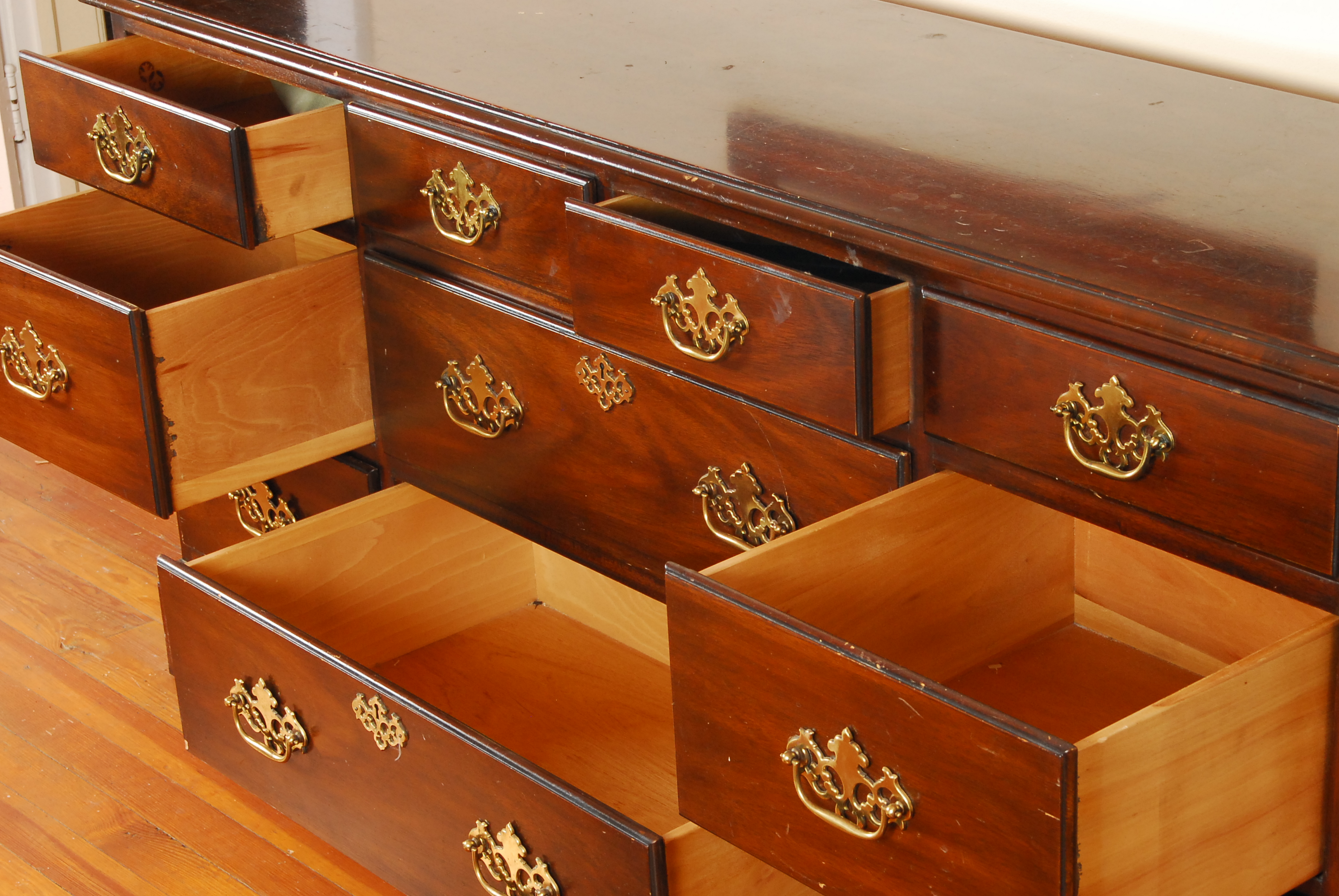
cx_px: 756
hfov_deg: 26.9
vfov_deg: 18.2
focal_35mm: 75
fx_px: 2793
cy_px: 540
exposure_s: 1/125
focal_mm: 40
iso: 400
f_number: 9
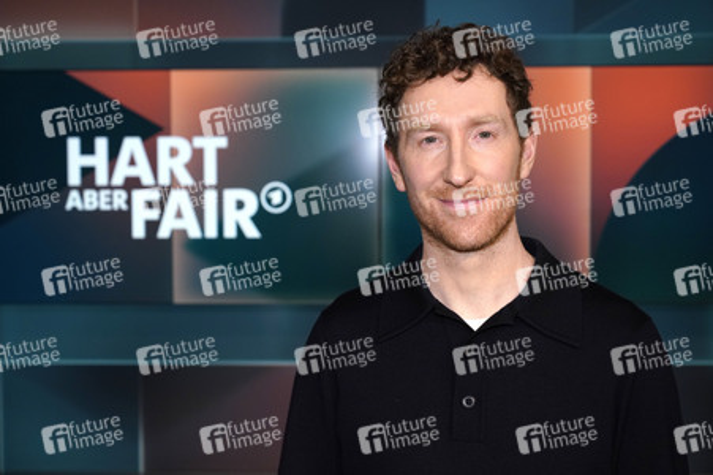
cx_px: 356
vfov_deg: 23.7
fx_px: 1128
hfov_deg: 35.1
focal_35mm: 57
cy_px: 238
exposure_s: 1/160
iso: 2000
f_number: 5
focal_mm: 57
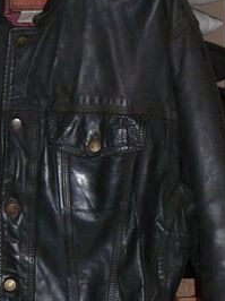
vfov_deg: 16.7
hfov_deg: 12.4
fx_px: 1024
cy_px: 156
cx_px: 19
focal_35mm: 118
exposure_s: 1/30
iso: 125
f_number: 3.4
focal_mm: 7.3
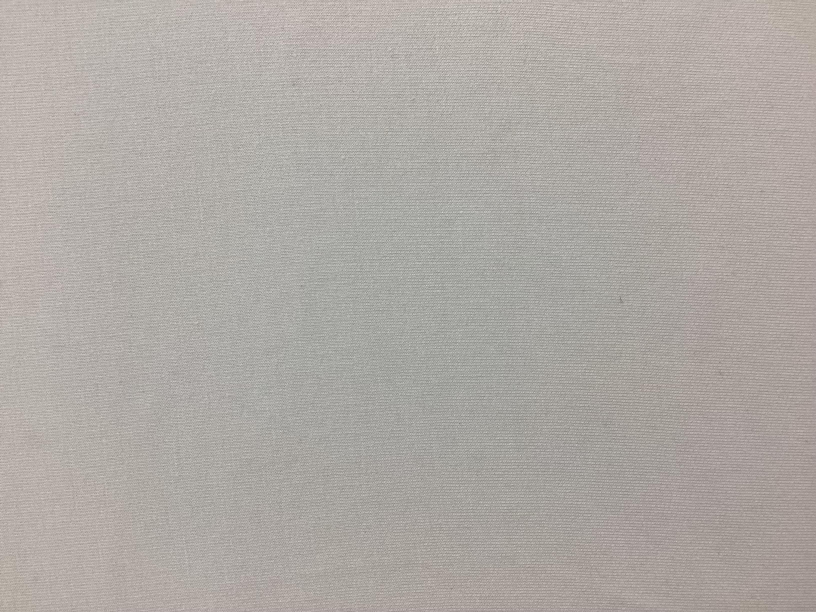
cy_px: 306
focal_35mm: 31
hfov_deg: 58.4
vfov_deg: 45.4
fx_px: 731
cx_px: 408
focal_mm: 3.3
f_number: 2.4
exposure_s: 1/120
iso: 100
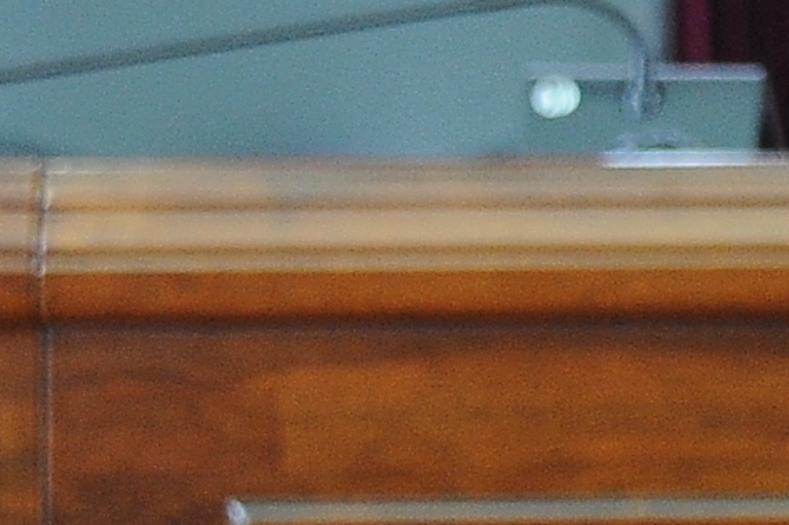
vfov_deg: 2.6
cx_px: 2161
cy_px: -70
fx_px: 11433
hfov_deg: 3.9
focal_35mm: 522
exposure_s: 1/20
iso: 1600
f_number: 5
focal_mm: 70
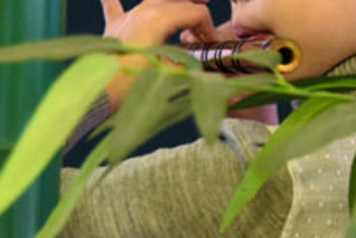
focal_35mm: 286
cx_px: 180
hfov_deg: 7.2
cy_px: 47
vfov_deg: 4.8
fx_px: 2830
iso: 1600
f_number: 4
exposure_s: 1/80
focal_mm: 82
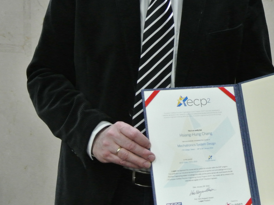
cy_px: 19
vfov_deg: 14.8
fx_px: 784
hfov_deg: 19.4
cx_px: 251
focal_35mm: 99
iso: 900
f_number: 4.5
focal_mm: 17.5
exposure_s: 1/60
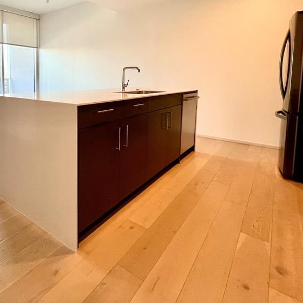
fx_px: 208
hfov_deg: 68.6
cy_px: 96
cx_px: 85
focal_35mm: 21
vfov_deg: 69.7
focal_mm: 1.57
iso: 160
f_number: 1.8
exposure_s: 1/120
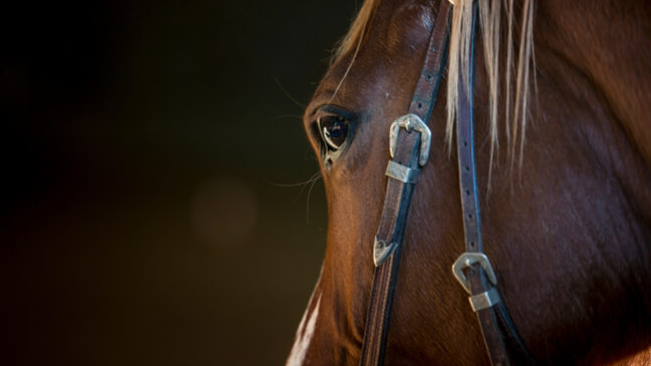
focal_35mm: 247
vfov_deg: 4.9
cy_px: 123
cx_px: 338
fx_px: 4264
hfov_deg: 8.7
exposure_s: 1/400
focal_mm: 200
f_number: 3.5
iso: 280
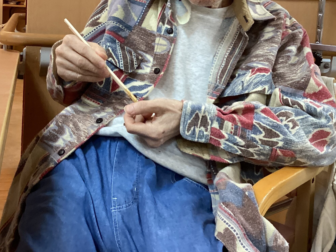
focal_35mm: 51
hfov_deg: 37.3
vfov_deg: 28.1
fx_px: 495
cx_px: 129
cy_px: 61
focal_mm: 3.3
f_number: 2.4
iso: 250
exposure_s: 1/60
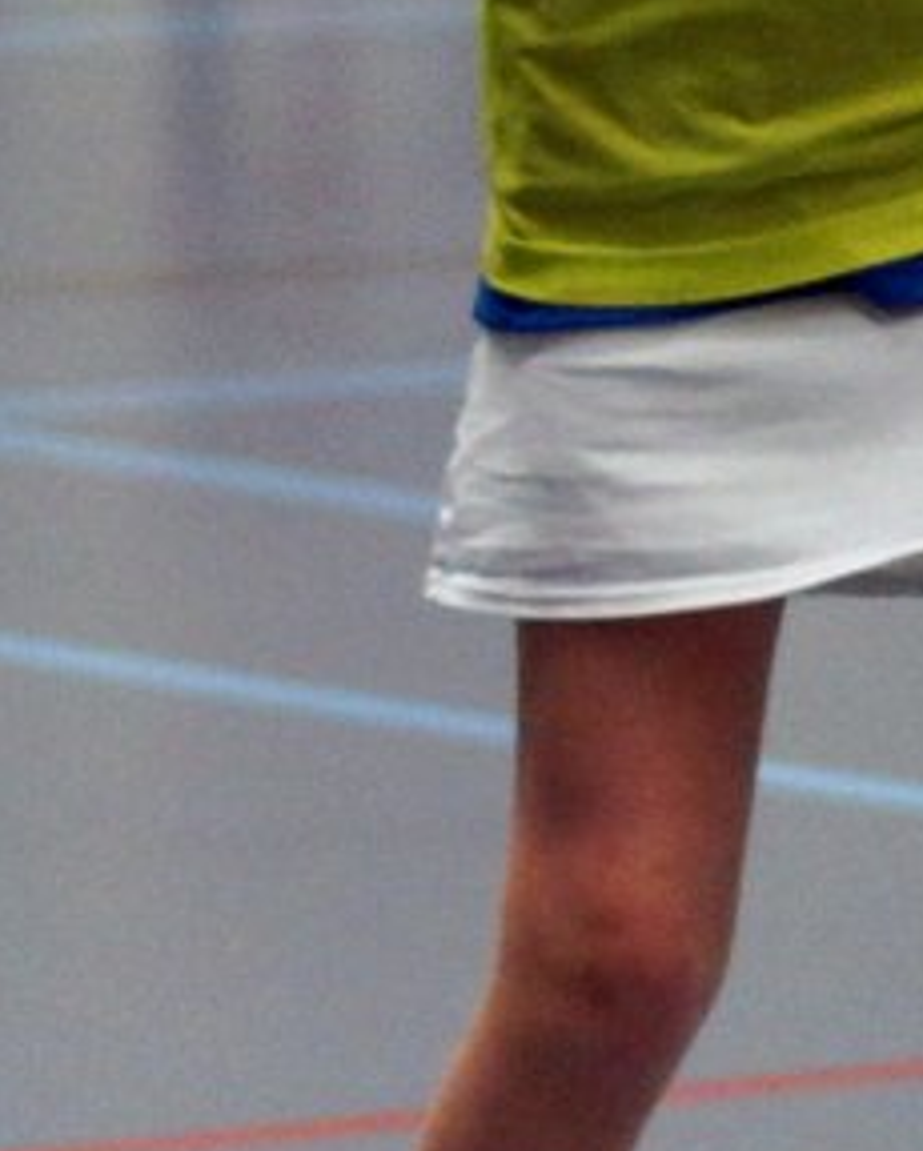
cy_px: 176
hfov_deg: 6.2
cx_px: 847
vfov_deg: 7.7
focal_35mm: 251
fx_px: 8562
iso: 800
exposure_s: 1/320
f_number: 2
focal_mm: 50
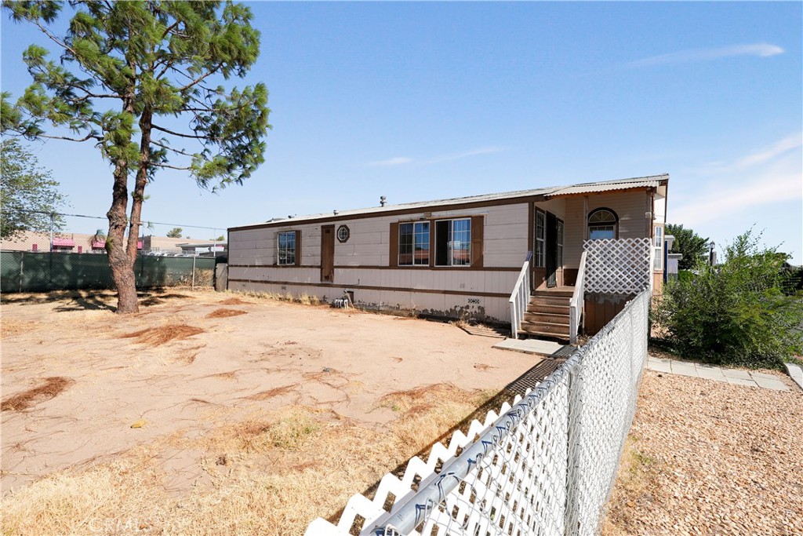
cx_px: 402
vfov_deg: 73.8
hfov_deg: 96.7
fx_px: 357
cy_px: 268
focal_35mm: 16
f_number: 13
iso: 100
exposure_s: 1/125
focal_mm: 16
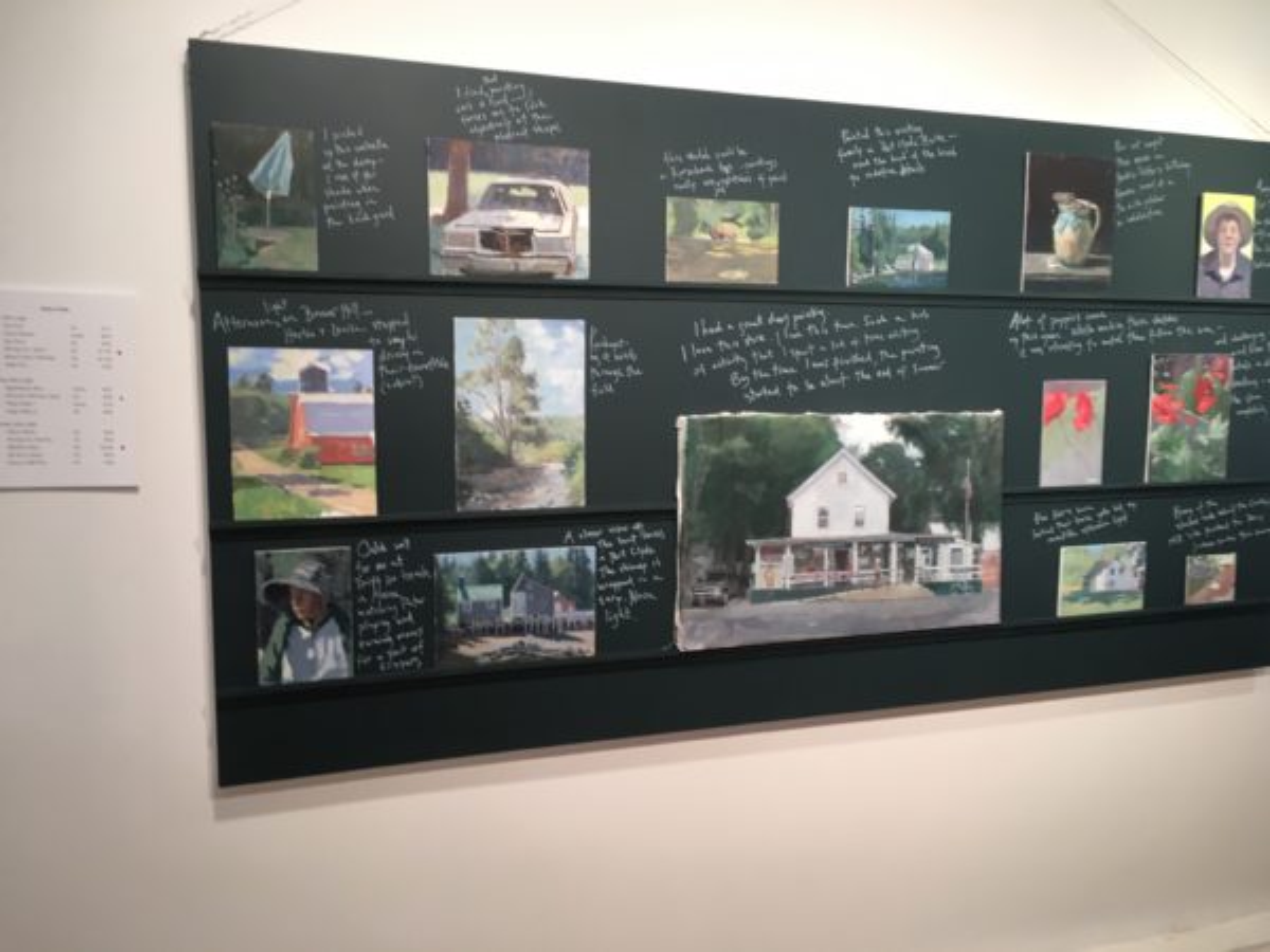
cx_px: 635
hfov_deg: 61.7
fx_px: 1064
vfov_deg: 48.2
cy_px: 476
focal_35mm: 29
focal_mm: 4.15
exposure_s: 1/30
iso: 50
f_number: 2.2
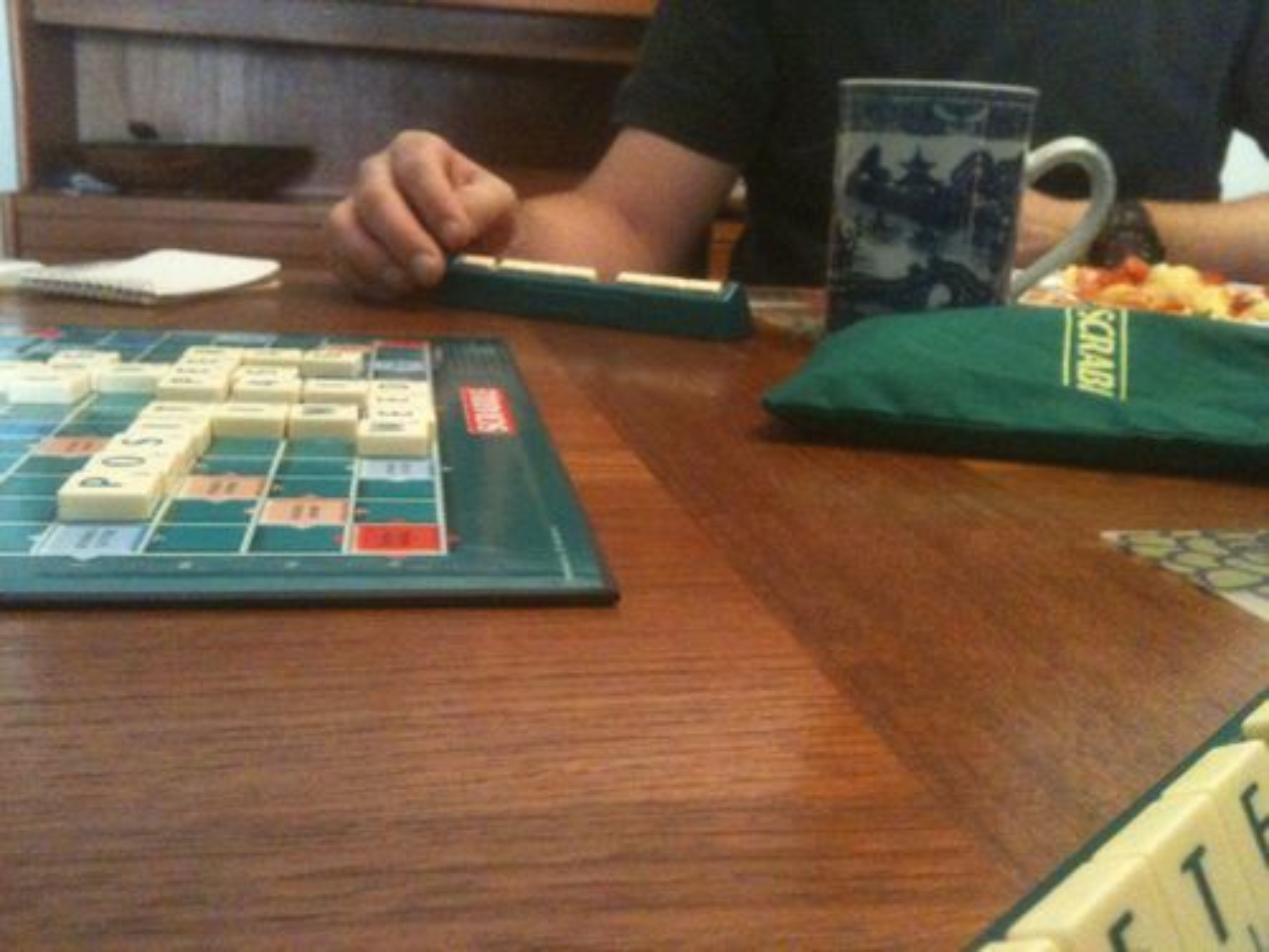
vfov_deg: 40.7
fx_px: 1283
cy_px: 476
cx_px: 634
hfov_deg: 52.6
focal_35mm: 35
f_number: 2.8
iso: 640
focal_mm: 3.85
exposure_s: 1/15
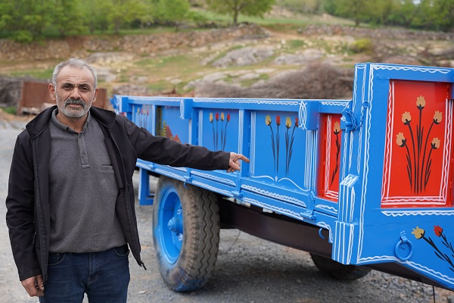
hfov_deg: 35.9
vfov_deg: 24.4
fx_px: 700
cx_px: 227
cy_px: 152
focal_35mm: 56
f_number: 4
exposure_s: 1/160
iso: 100
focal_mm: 55.5
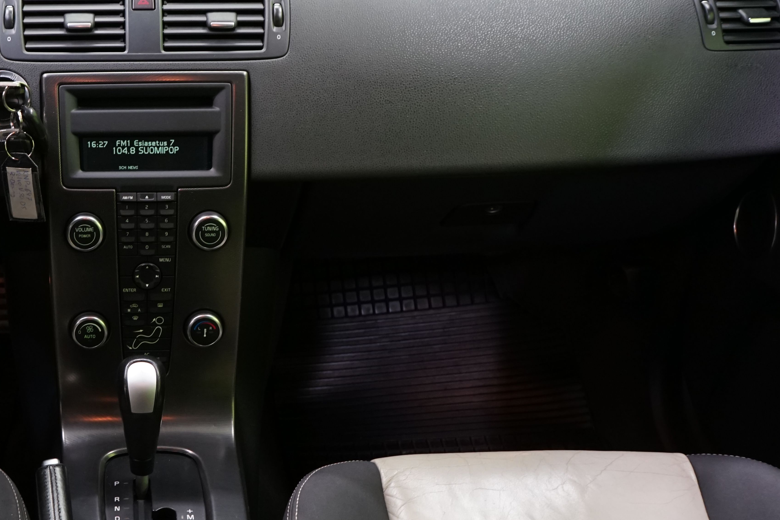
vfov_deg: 26.5
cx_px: 113
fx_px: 1105
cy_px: 278
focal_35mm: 51
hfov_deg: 37.0
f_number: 5.6
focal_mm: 29
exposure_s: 1/20
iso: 1600
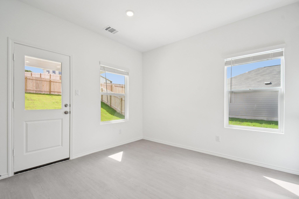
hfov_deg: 100.4
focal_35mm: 15
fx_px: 125
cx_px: 150
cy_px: 100
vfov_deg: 77.3
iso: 400
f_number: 8
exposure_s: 1/100
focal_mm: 10
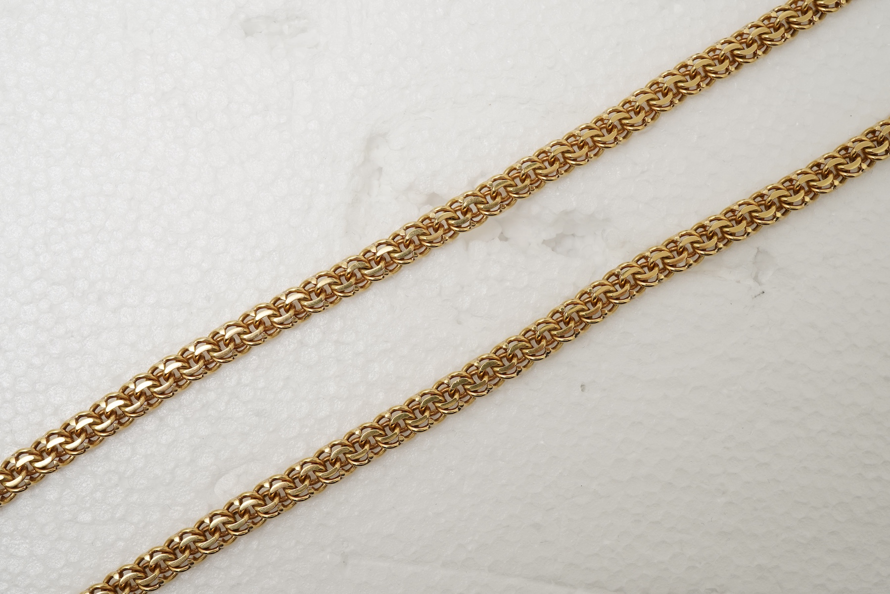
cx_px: 445
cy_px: 297
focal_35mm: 45
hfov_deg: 43.6
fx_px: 1113
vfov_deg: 29.9
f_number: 22
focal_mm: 30
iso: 500
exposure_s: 1/100
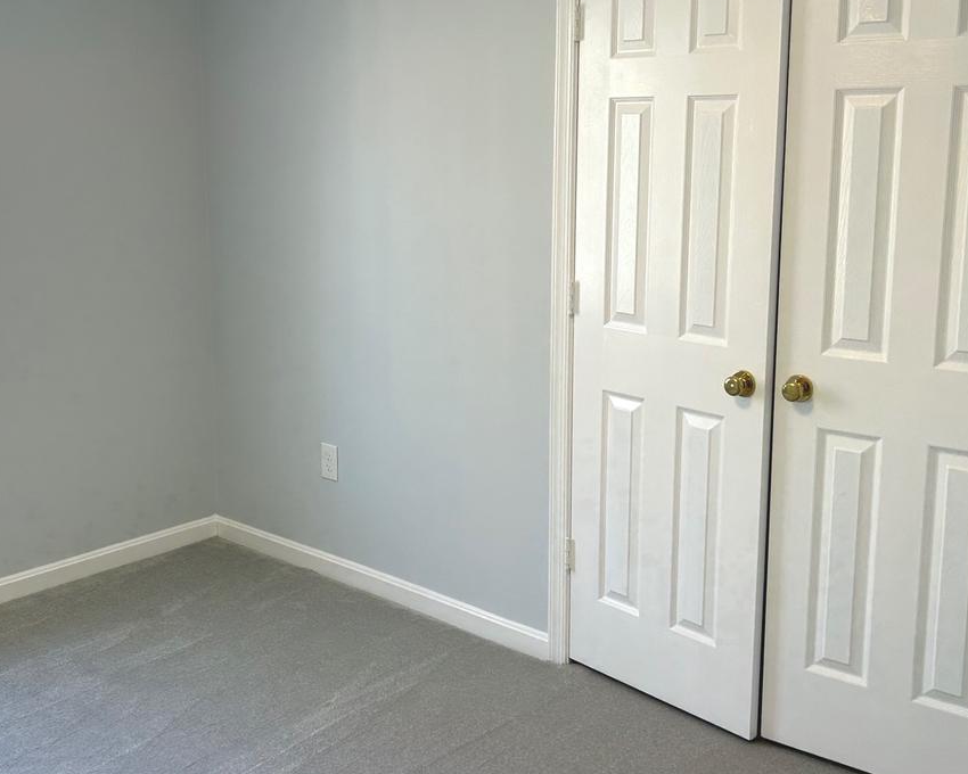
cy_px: 323
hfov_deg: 42.3
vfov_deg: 34.8
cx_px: 320
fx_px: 1232
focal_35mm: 43
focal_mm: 5.7
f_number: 1.5
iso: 64
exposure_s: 1/135
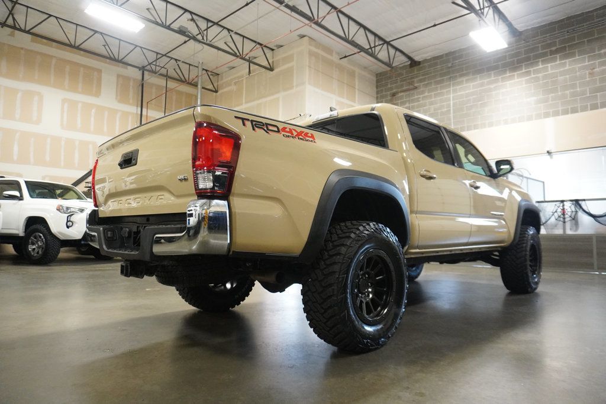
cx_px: 303
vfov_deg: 53.1
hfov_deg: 73.7
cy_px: 202
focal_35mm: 24
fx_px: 404
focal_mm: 16
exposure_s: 1/160
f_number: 3.5
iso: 4000
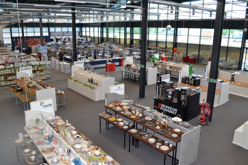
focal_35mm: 30
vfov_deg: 43.6
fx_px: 207
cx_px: 124
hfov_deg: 61.9
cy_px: 82
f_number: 6.3
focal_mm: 20
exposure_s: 1/200
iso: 800
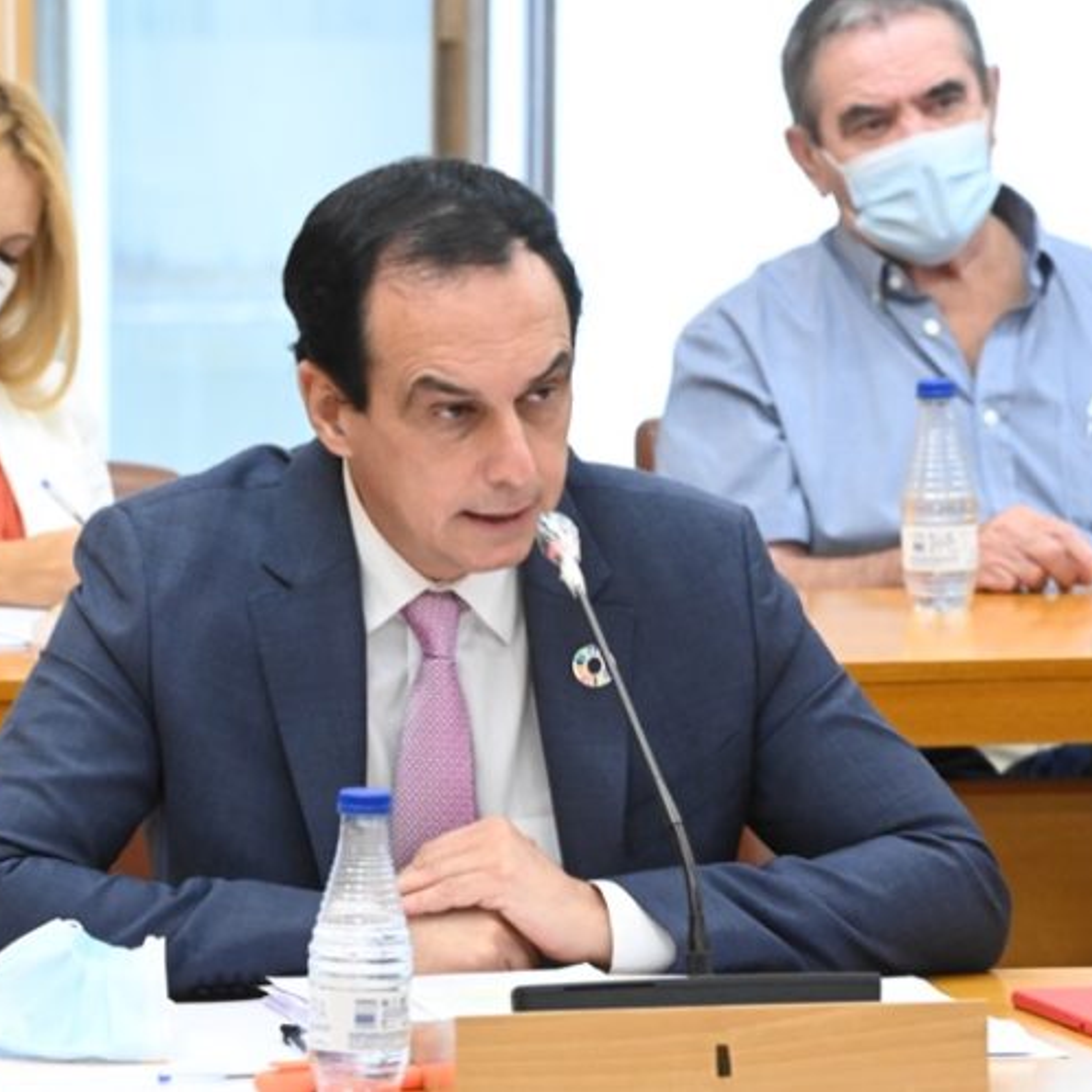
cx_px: 474
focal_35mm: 237
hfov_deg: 7.4
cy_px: 546
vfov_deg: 7.4
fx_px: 8459
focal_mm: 185
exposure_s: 1/160
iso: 16000
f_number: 10
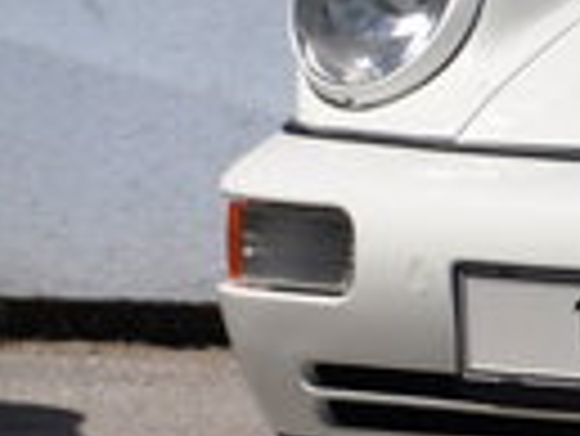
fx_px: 19418
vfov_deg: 1.3
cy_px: 274
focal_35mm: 1158
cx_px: 1686
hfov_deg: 1.7
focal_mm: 135
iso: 500
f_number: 8
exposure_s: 1/1000
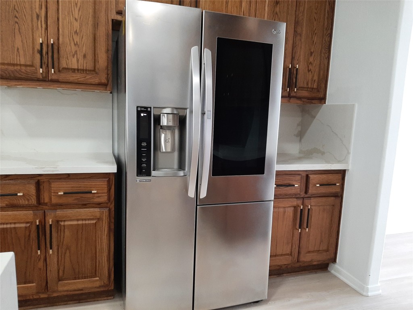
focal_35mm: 26
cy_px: 155
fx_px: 310
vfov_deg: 53.1
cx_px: 206
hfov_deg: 67.3
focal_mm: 3.93
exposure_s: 1/50
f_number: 1.7
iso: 160
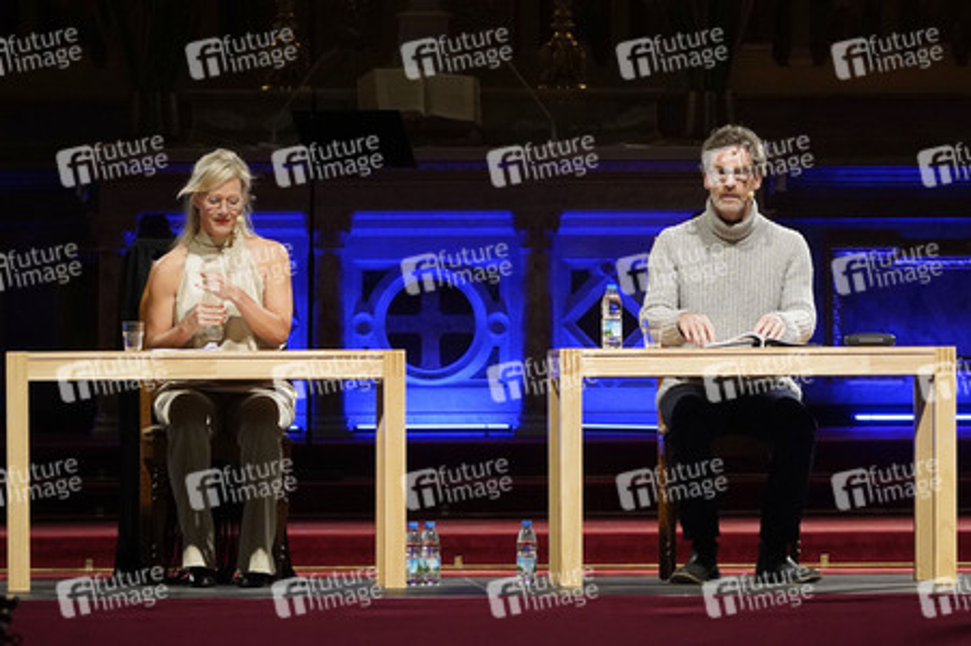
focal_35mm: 234
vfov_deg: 5.9
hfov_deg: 8.8
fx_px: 6307
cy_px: 323
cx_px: 486
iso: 6400
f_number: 5.6
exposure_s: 1/200
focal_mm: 234
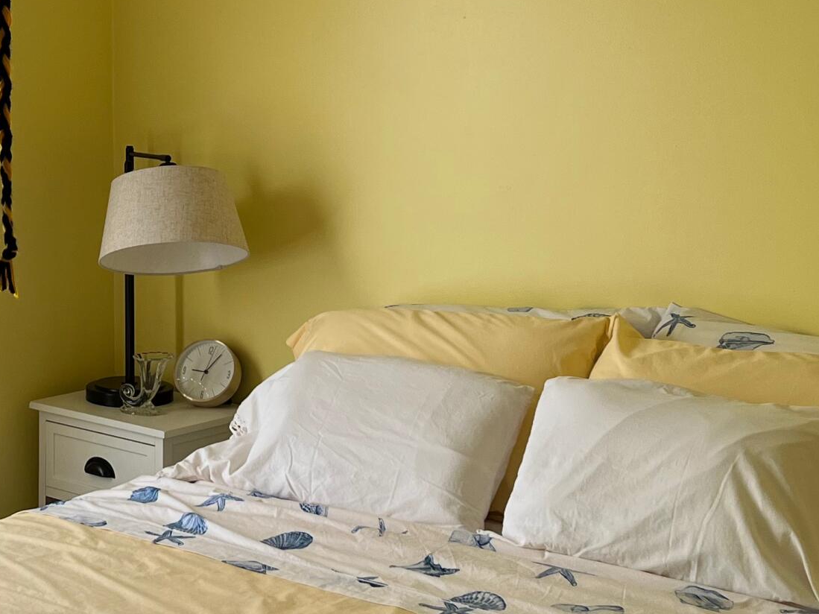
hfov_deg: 26.7
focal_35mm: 71
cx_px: 117
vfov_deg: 20.4
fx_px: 1680
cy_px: 94
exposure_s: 1/162
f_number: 1.6
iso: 50
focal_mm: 5.1
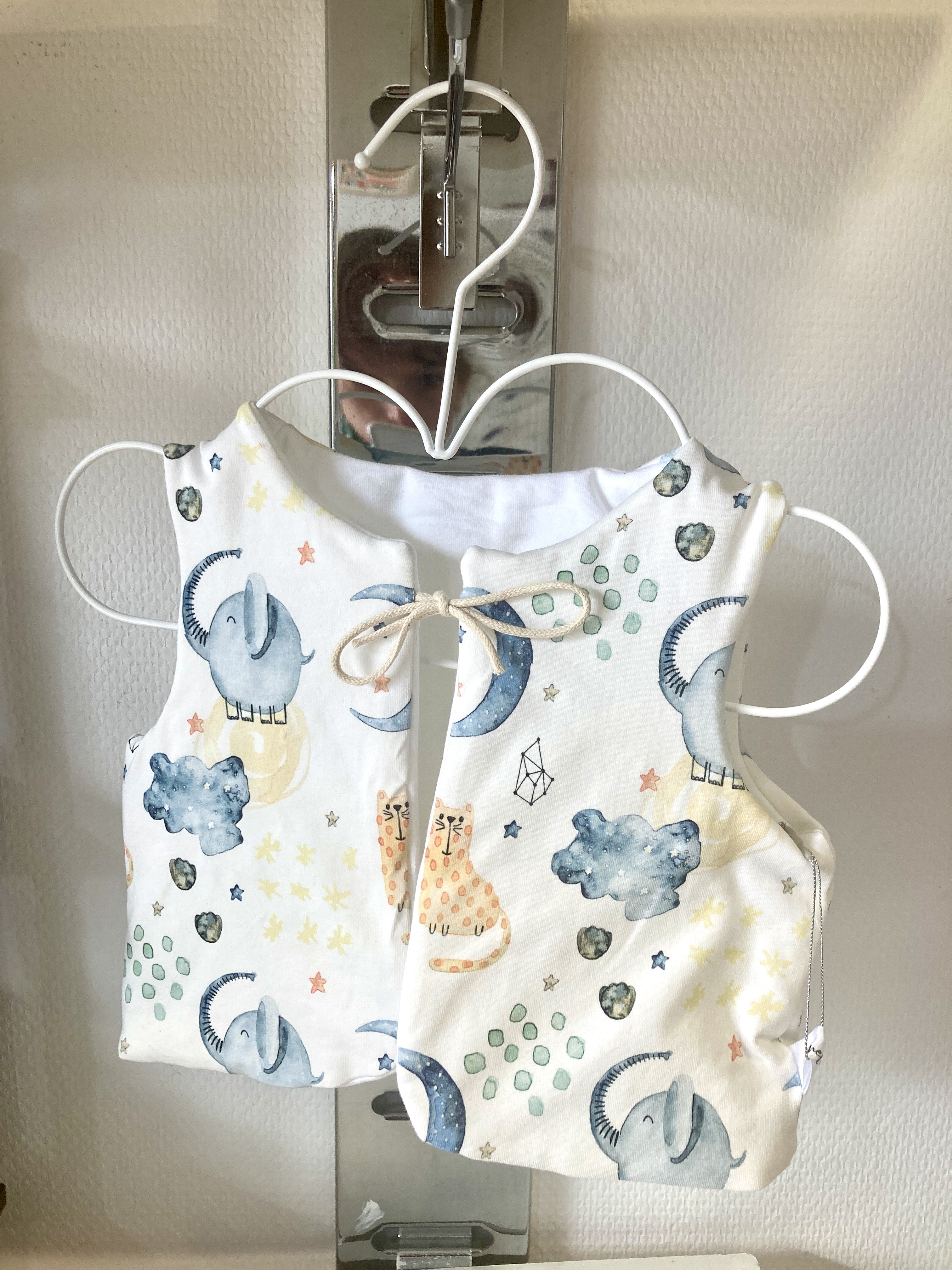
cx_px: 476
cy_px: 635
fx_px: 1027
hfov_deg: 49.7
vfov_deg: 63.4
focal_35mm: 28
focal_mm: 3.99
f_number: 1.8
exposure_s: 1/100
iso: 50
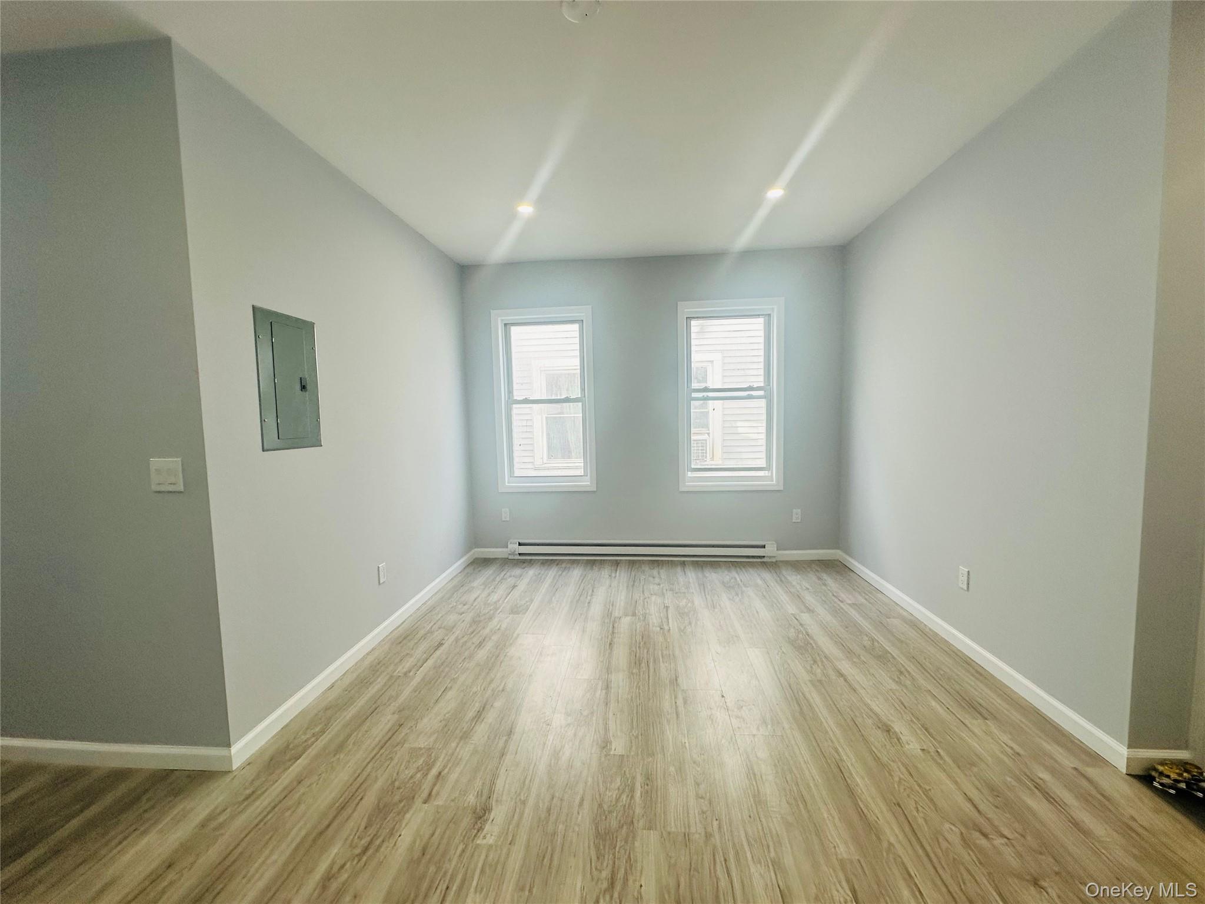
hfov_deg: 102.1
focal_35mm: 14
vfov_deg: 85.7
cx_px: 602
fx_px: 487
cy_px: 452
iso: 50
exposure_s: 1/120
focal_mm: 2.22
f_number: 2.2
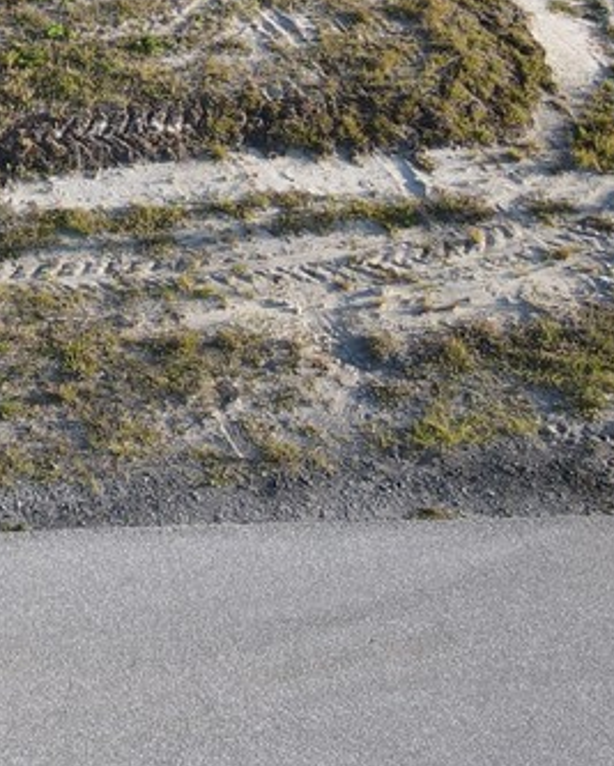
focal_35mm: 72
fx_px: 1633
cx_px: -239
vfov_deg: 24.7
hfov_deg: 19.3
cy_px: -67
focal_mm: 4.5
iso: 100
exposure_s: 1/240
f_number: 2.8
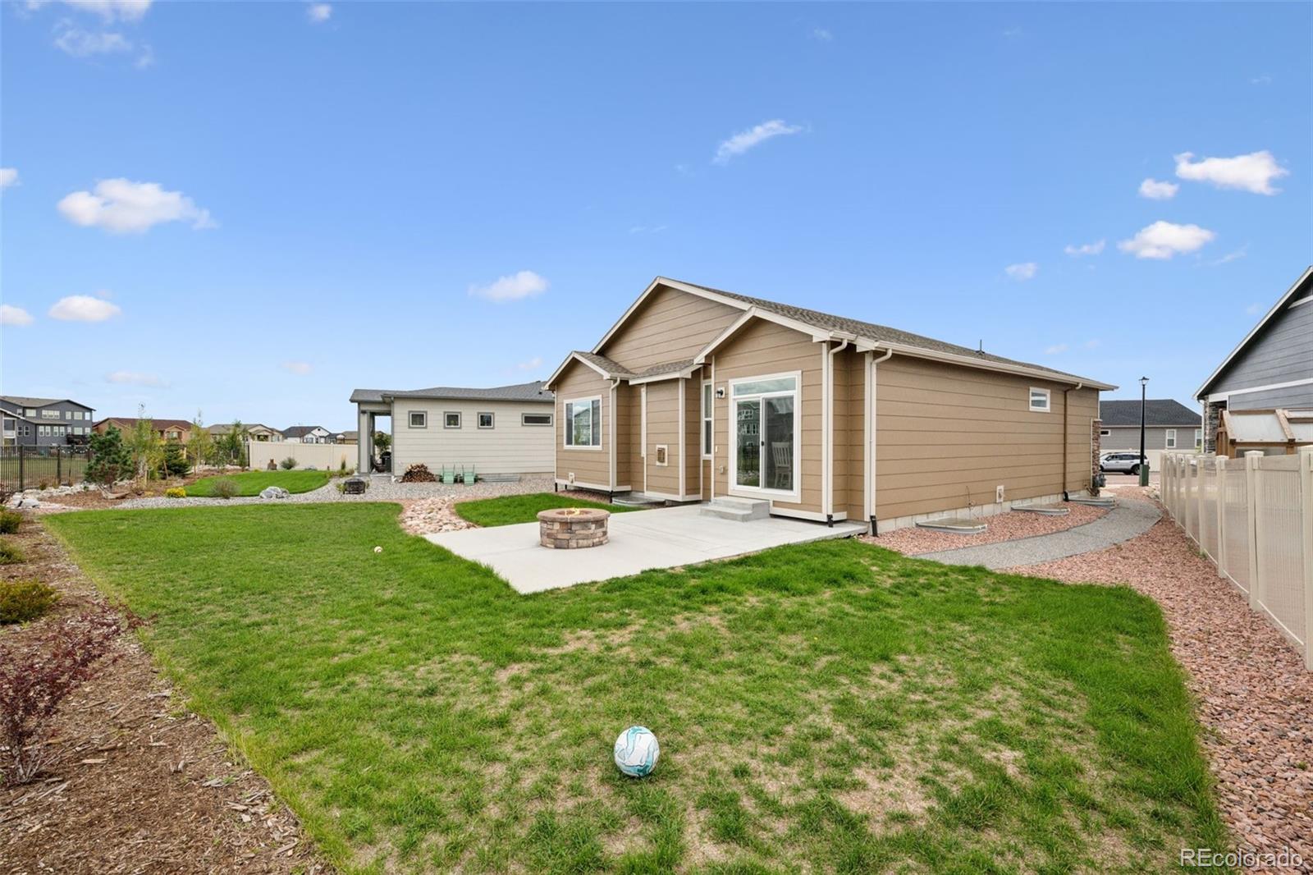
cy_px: 438
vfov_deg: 77.3
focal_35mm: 15
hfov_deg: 100.4
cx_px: 656
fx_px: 547
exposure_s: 1/640
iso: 800
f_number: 11
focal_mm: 15
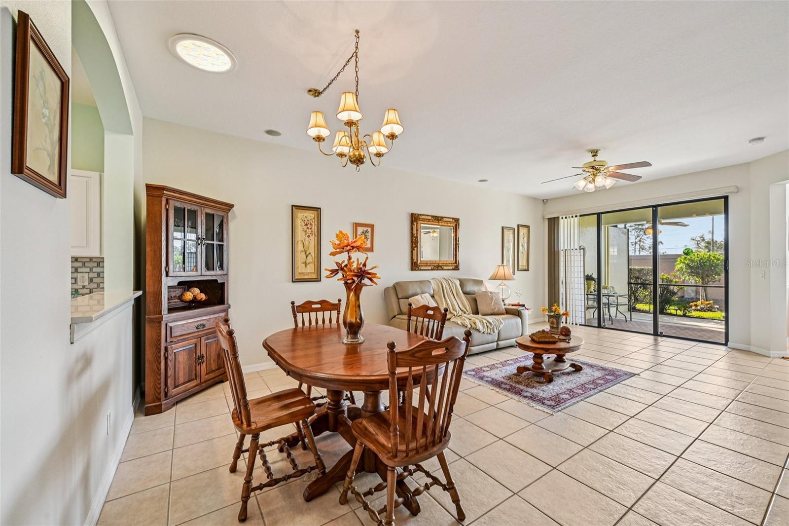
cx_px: 394
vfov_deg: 81.2
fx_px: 307
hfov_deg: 104.3
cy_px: 263
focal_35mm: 14
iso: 400
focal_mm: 14
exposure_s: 1/40
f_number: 8
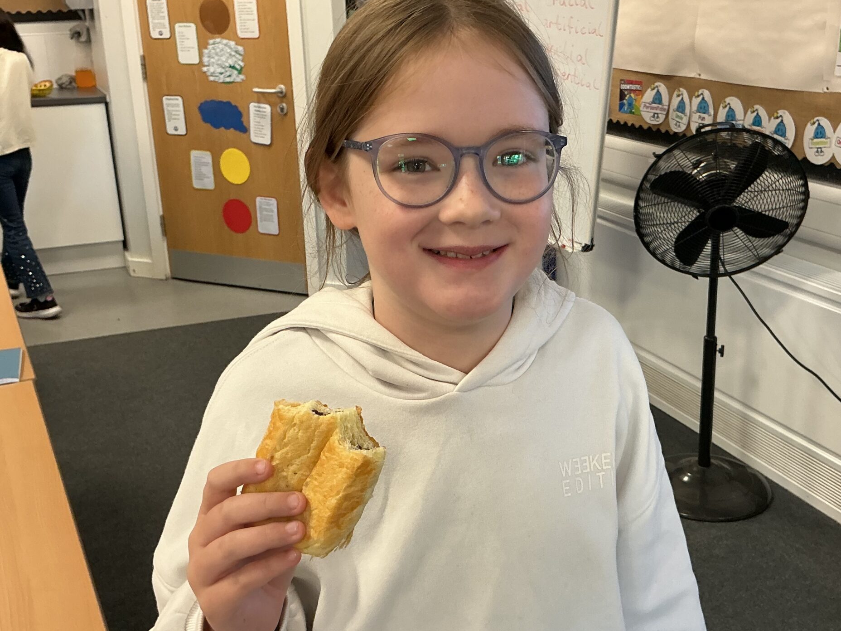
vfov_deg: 36.0
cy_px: 331
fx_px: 972
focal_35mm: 40
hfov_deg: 46.6
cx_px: 486
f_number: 1.8
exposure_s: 1/60
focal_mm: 3
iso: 80
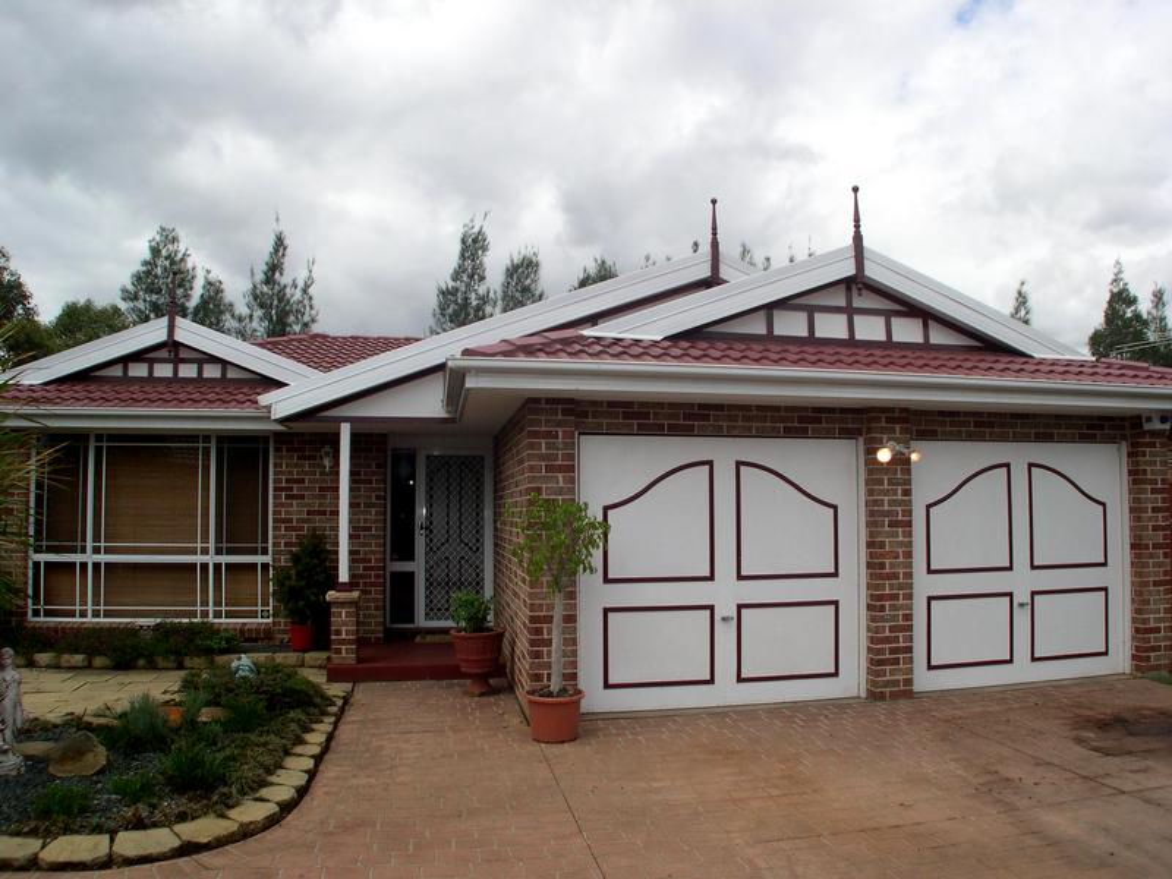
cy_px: 440
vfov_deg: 37.7
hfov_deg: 49.0
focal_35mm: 38
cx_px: 586
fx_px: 1287
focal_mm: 8
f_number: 7.6
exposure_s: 1/299
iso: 141
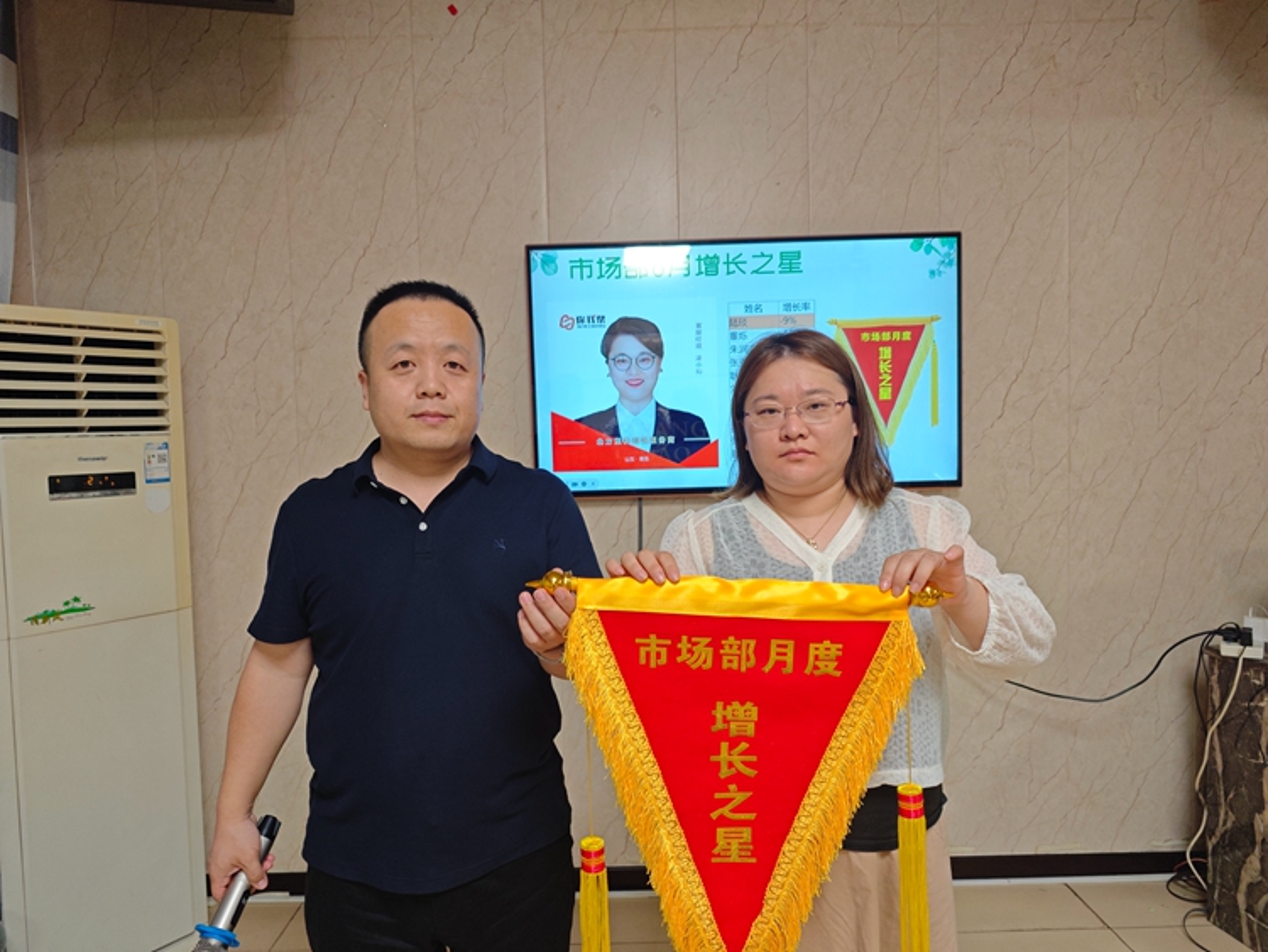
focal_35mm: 23
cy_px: 476
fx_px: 843
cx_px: 634
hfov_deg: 73.9
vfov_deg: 58.9
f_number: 1.42
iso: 250
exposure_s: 1/125
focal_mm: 6.68
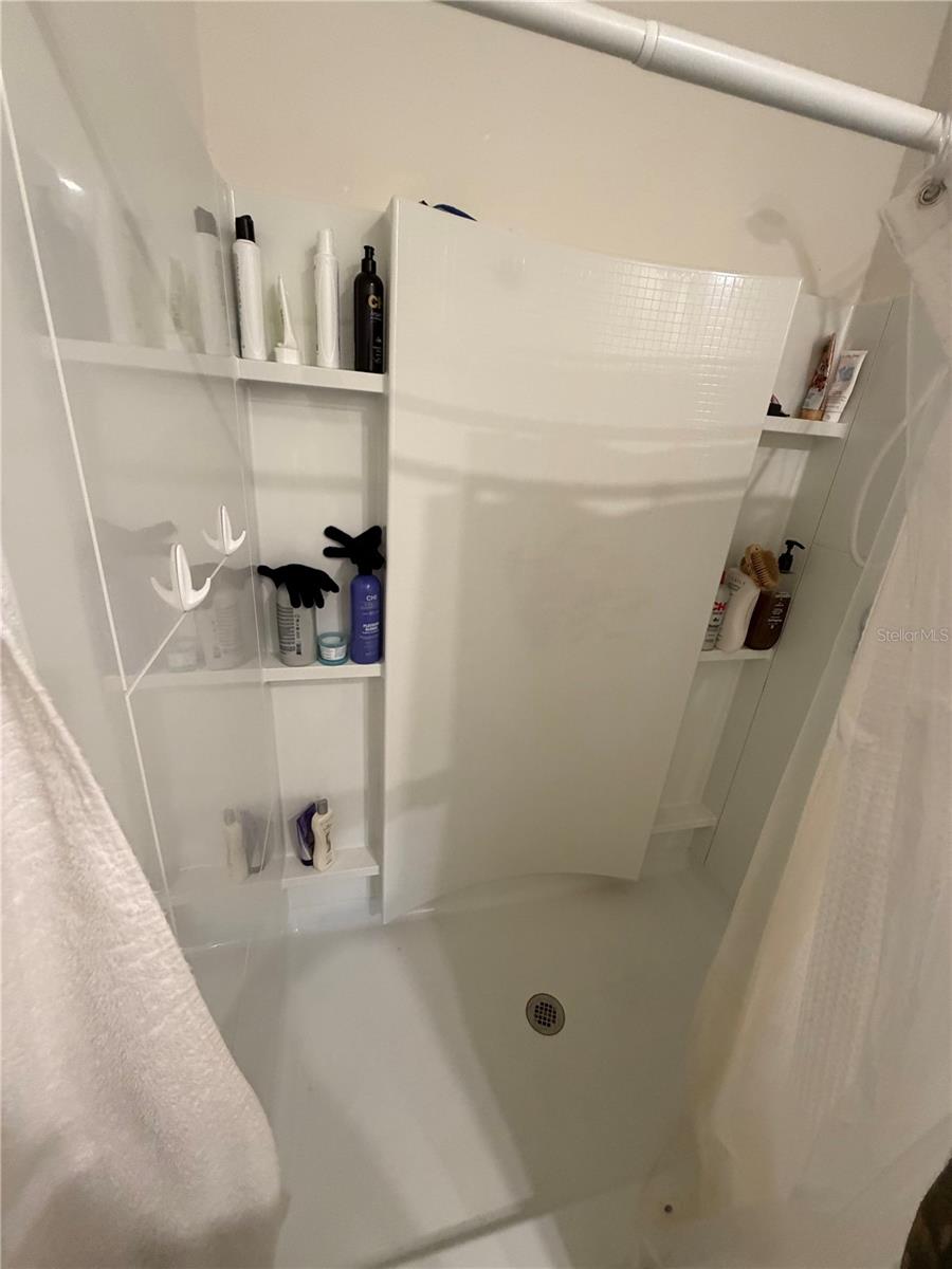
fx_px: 513
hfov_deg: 85.7
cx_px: 476
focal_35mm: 14
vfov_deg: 102.1
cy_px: 634
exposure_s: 1/60
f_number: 2.2
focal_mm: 2.22
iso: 320
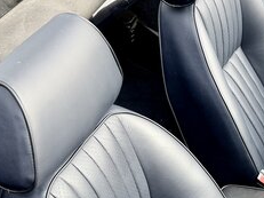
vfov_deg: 17.0
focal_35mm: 83
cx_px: 242
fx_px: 633
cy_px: 232
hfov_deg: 22.9
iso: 50
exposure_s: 1/121
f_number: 1.78
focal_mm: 6.76
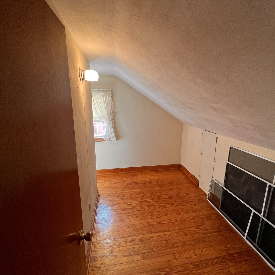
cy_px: 134
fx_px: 144
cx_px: 143
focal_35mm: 16
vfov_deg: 87.4
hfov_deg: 87.4
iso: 125
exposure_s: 1/60
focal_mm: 1.57
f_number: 1.8
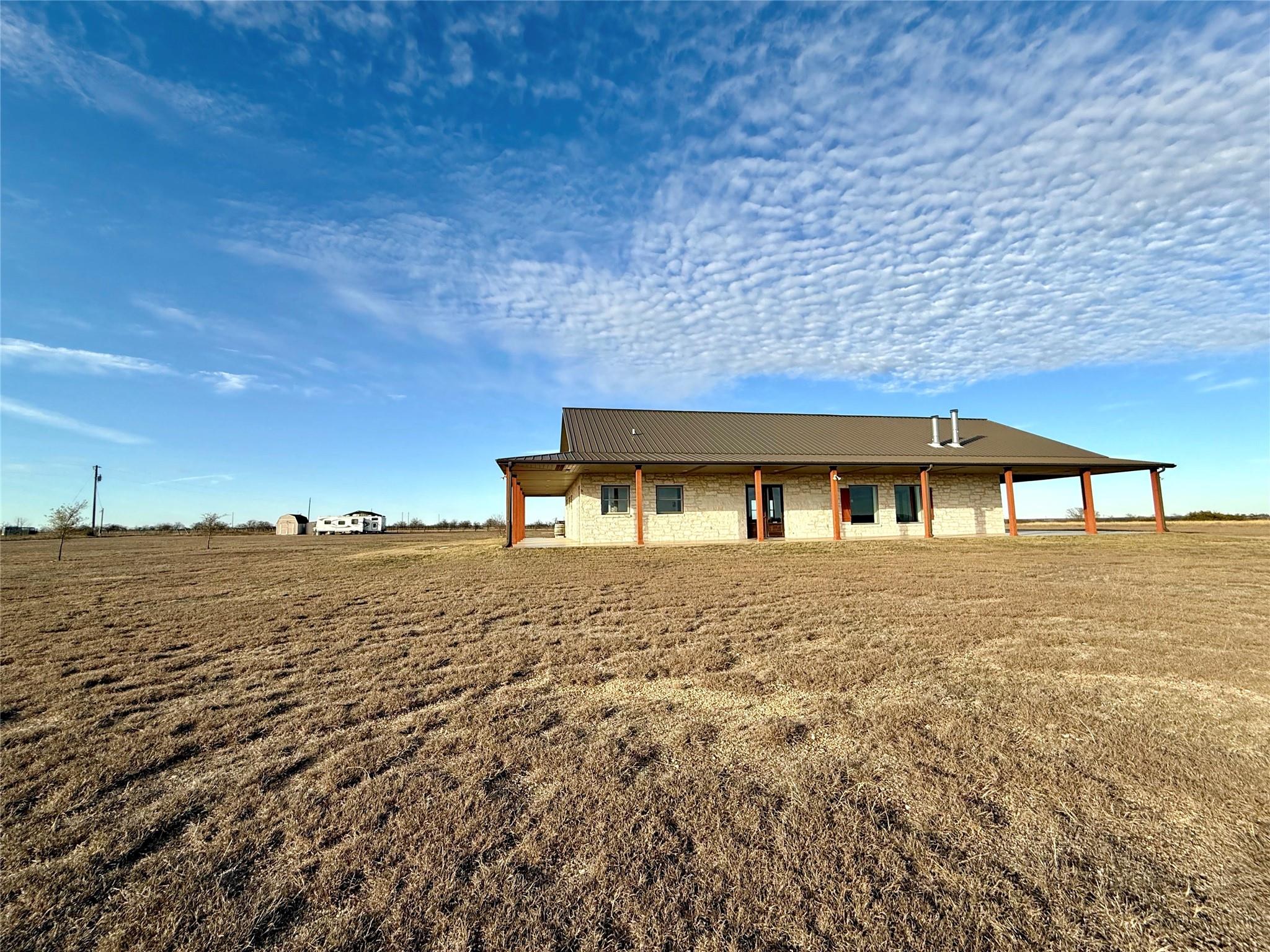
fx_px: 514
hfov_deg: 102.1
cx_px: 635
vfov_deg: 85.7
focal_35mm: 14
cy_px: 476
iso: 50
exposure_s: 1/1745
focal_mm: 2.22
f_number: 2.2
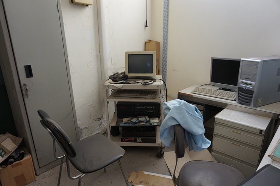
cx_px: 140
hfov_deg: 73.8
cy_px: 93
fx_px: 187
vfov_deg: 53.1
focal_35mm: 24
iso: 500
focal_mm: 16
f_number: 4
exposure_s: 1/160
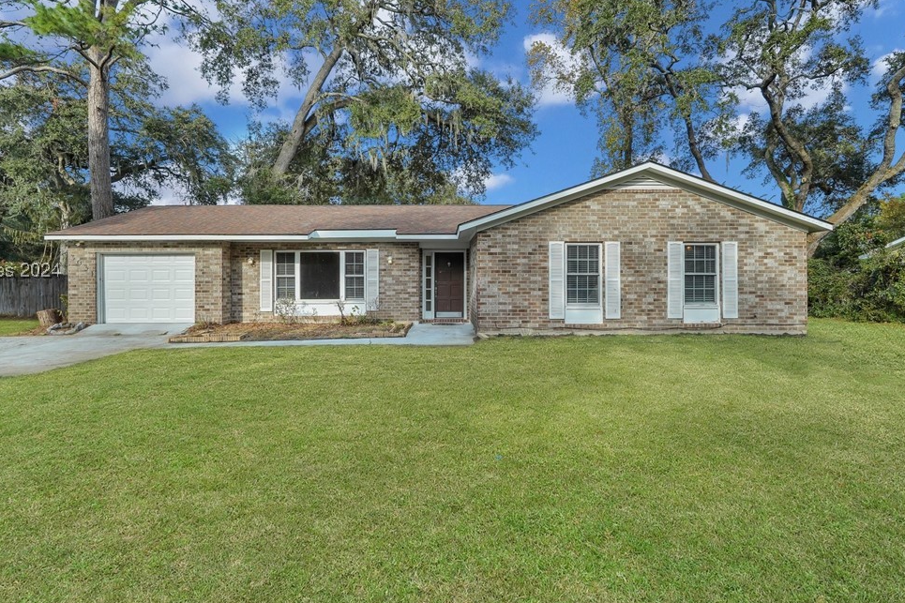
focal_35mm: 18
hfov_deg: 90.0
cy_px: 274
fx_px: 452
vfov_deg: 67.2
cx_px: 447
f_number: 9
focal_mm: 16
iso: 320
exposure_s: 1/250
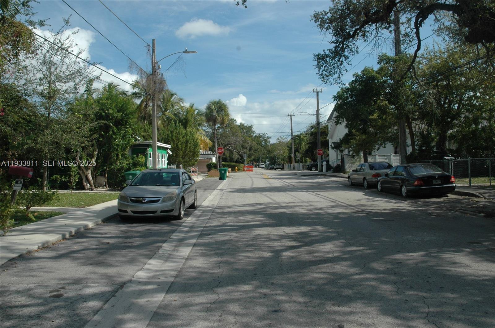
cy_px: 164
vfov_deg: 47.8
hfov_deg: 67.5
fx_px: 371
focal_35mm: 27
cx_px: 248
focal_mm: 18
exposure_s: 1/500
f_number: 11
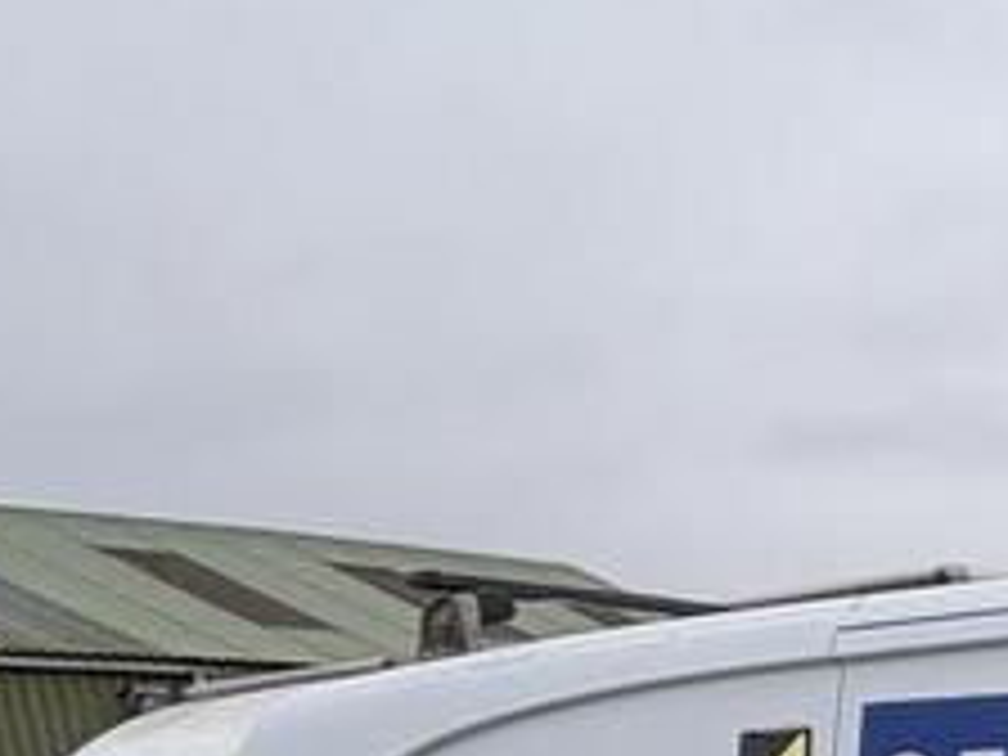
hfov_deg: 21.8
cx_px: 1809
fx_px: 1631
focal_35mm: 56
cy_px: 981
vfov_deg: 23.2
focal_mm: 2.22
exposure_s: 1/435
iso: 40
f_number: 2.2
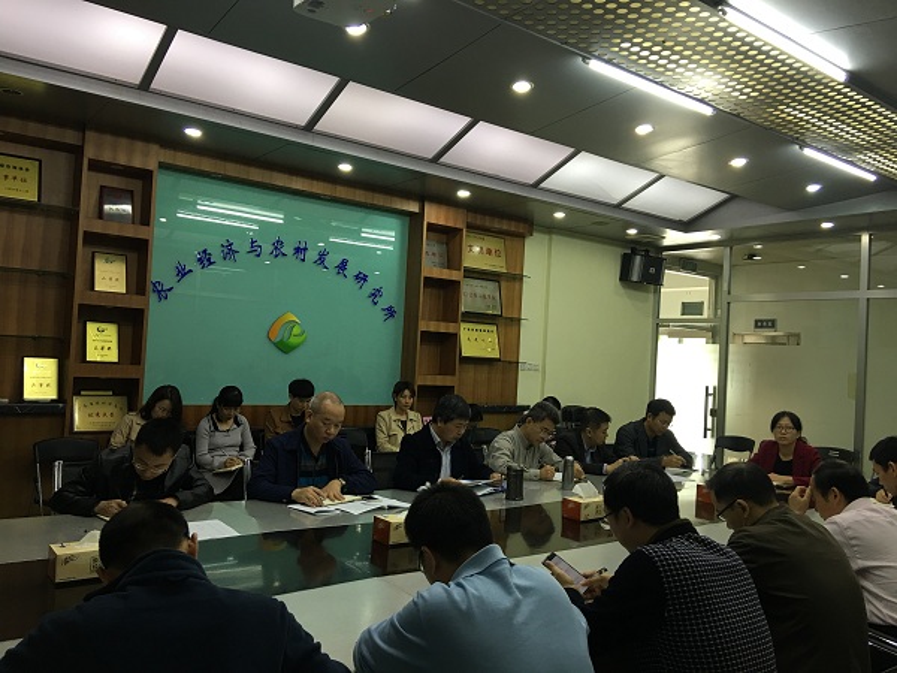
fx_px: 751
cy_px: 336
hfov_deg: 61.7
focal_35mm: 29
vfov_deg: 48.2
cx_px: 448
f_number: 2.2
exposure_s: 1/17
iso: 40
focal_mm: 4.15
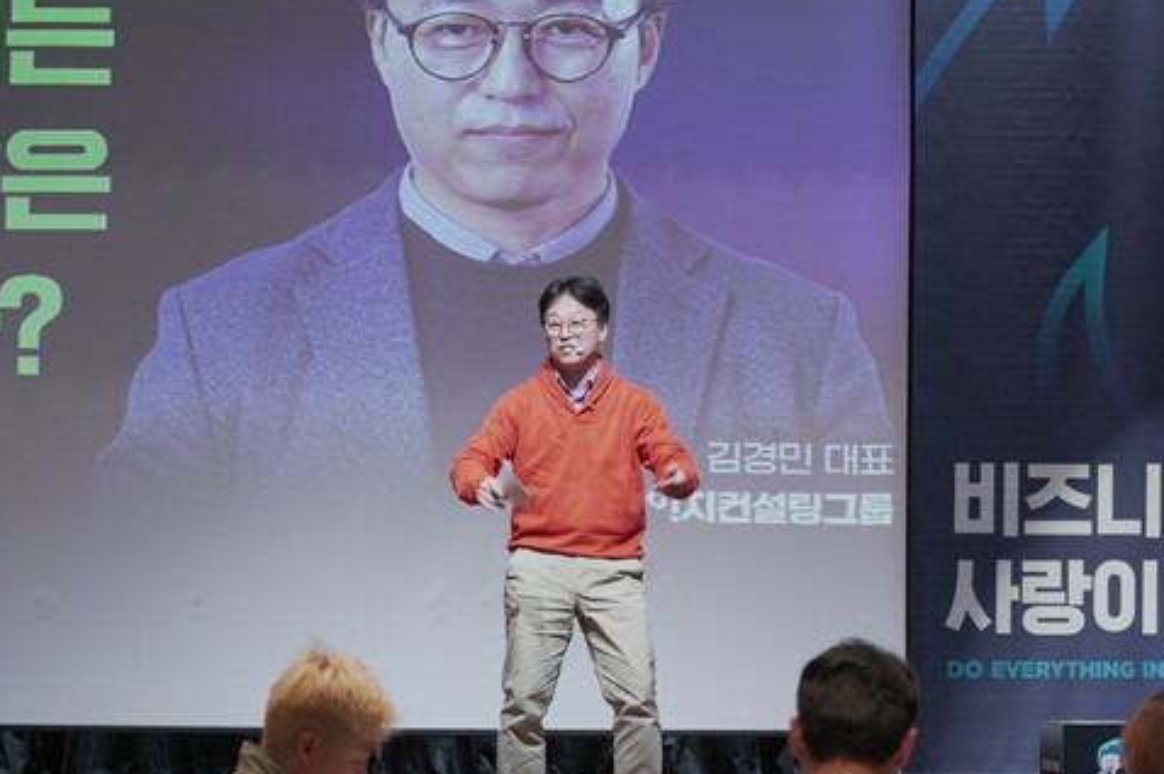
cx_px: 706
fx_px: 4750
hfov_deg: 14.0
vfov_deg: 9.3
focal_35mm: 147
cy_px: 475
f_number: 4
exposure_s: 1/100
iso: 1600
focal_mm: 78
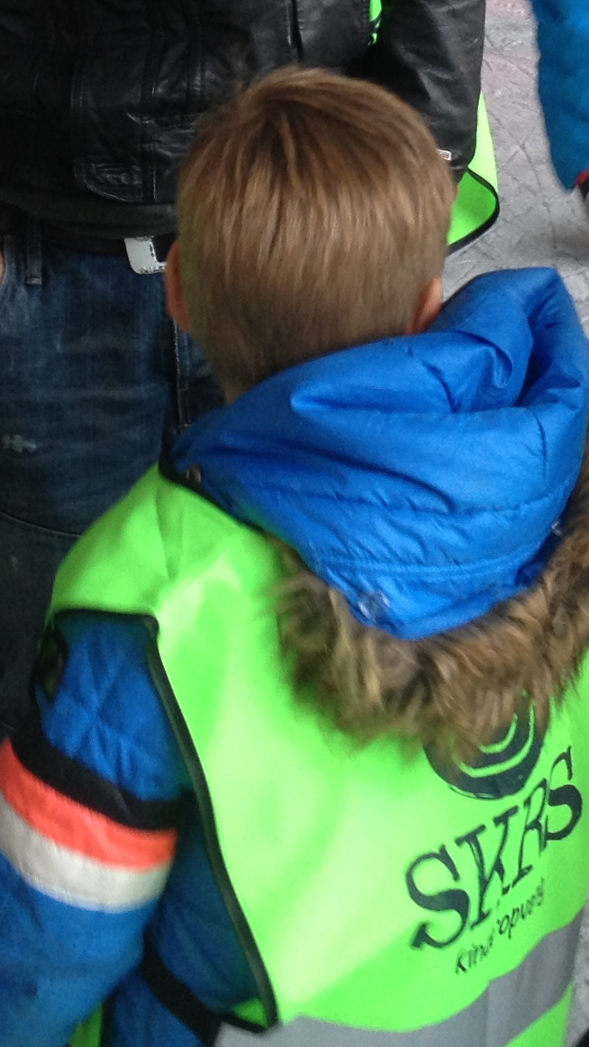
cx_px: 297
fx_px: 2972
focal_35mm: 107
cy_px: -33
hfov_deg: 11.3
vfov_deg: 19.3
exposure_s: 1/24
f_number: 2.4
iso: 64
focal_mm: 4.28
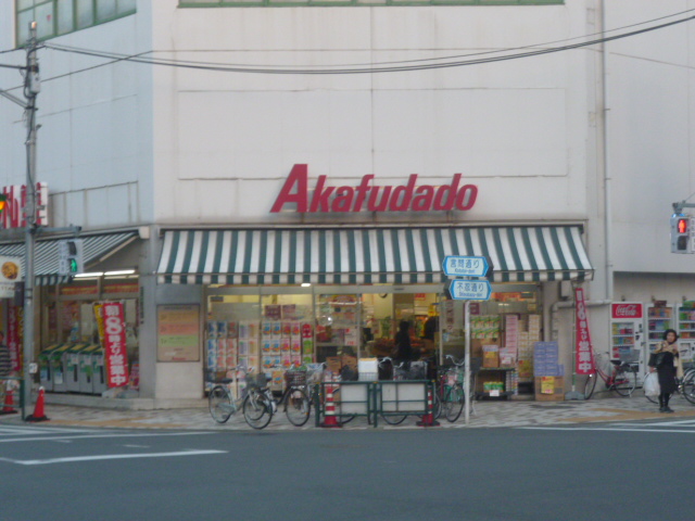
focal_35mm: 70
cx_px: 348
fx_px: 1405
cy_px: 260
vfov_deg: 21.0
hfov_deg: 27.8
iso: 320
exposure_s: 1/60
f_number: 5
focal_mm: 12.5
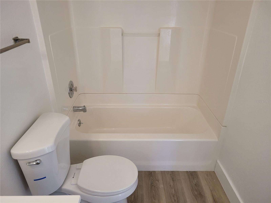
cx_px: 136
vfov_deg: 53.1
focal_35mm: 26
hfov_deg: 67.3
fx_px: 204
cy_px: 102
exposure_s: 1/120
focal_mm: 5.4
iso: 160
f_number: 1.8
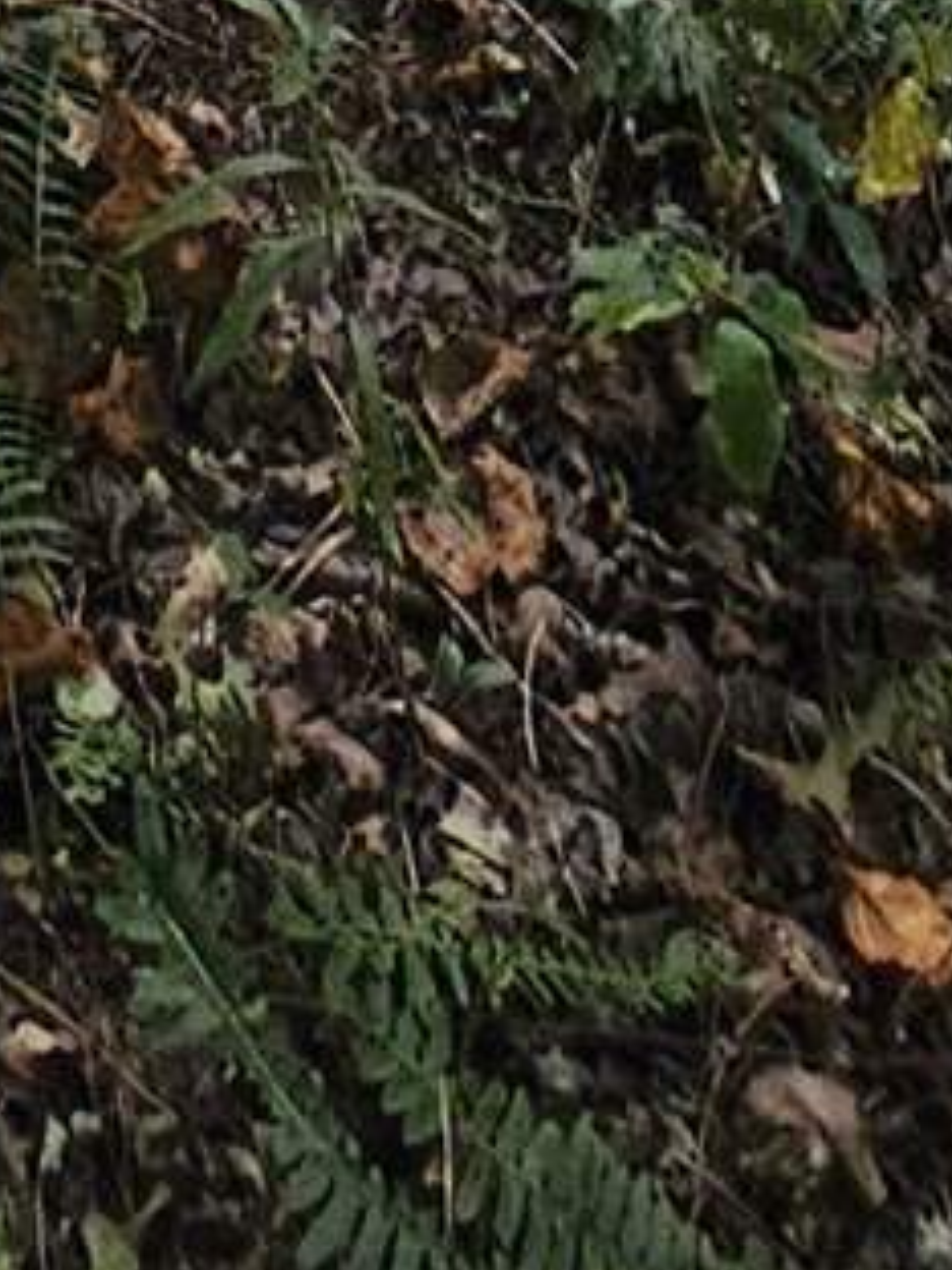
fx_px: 3520
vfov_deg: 10.1
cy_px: -2988
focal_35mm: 96
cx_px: -382
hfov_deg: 14.6
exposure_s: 1/134
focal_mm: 2.2
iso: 50
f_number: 2.2
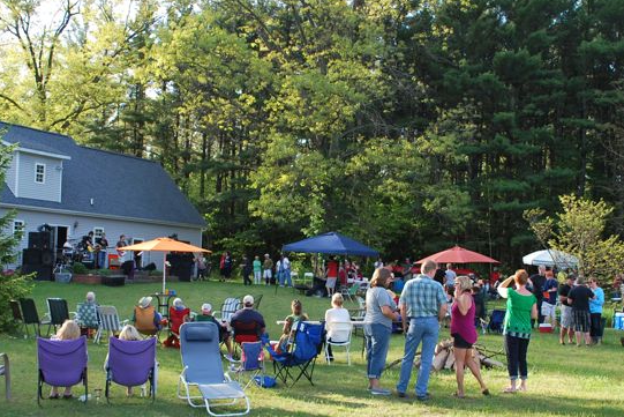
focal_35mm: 50
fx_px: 867
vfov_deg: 26.9
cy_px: 267
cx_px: 311
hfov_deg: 39.6
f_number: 5.6
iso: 125
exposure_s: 1/125
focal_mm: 20
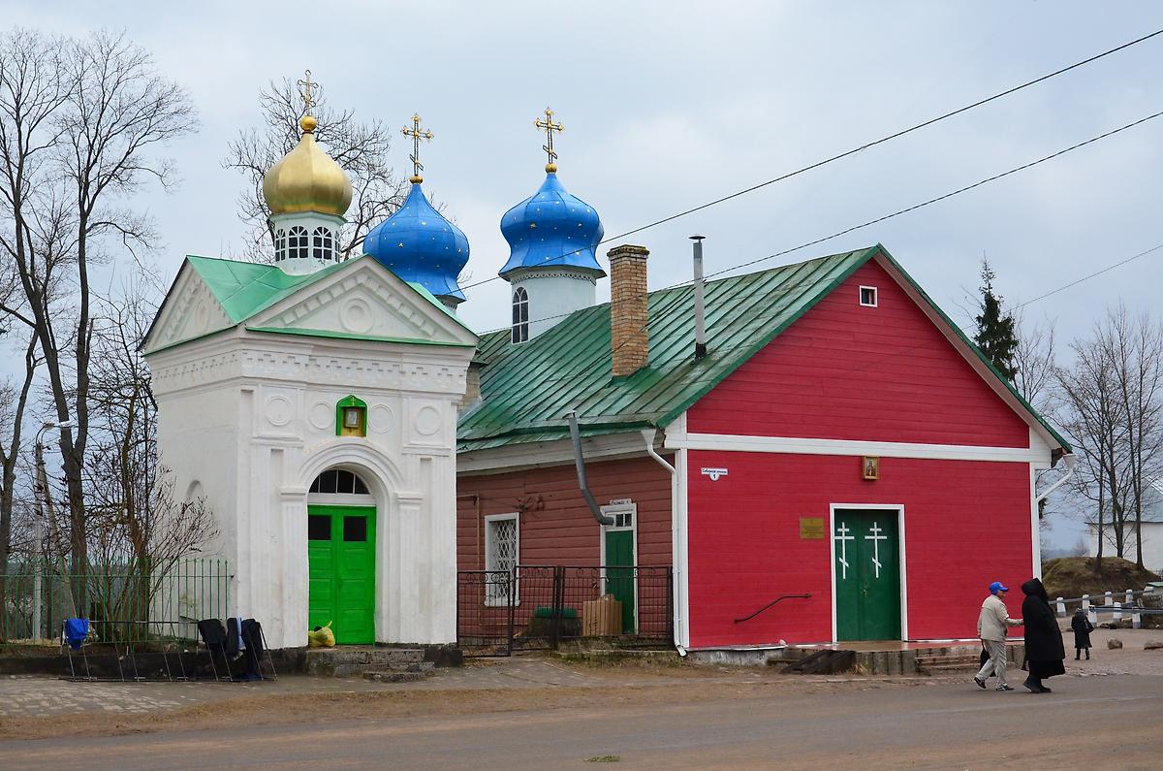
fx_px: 1644
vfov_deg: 26.4
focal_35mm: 51
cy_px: 386
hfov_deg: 39.0
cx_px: 582
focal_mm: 34
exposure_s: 1/1600
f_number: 8
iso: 1600
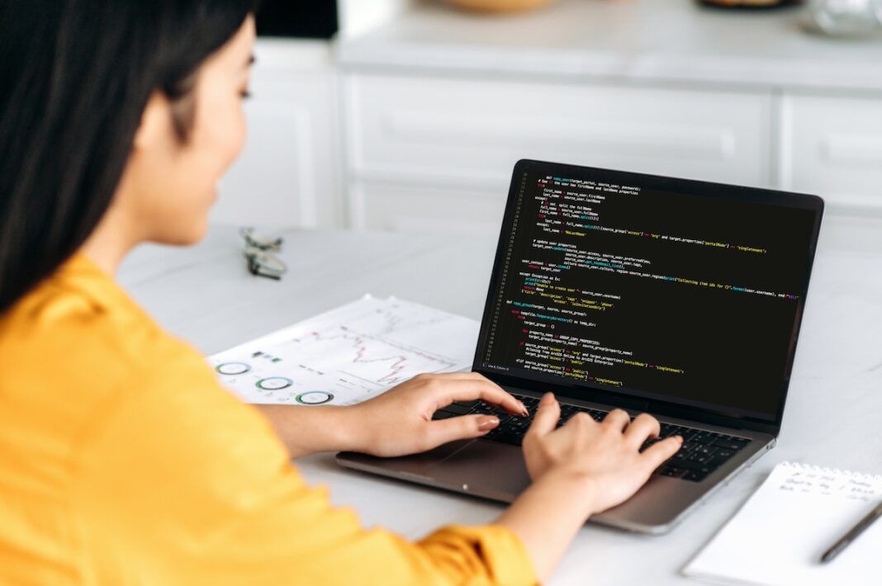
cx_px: 441
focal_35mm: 85
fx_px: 2081
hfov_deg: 23.9
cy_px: 293
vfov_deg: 16.0
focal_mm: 85
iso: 400
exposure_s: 1/160
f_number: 3.2
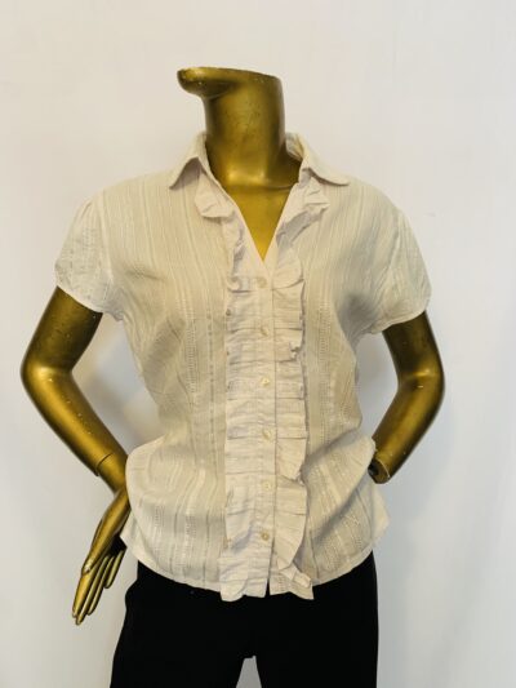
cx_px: 258
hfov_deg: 53.1
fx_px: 517
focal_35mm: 26
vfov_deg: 67.3
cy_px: 344
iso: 160
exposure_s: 1/44
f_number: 1.8
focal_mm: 4.25
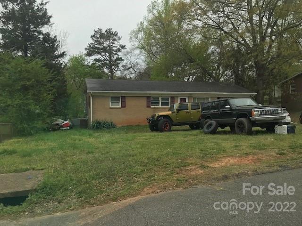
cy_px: 113
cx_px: 151
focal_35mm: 28
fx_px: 244
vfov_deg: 49.7
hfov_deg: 63.4
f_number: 1.8
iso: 20
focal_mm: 3.99
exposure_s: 1/298
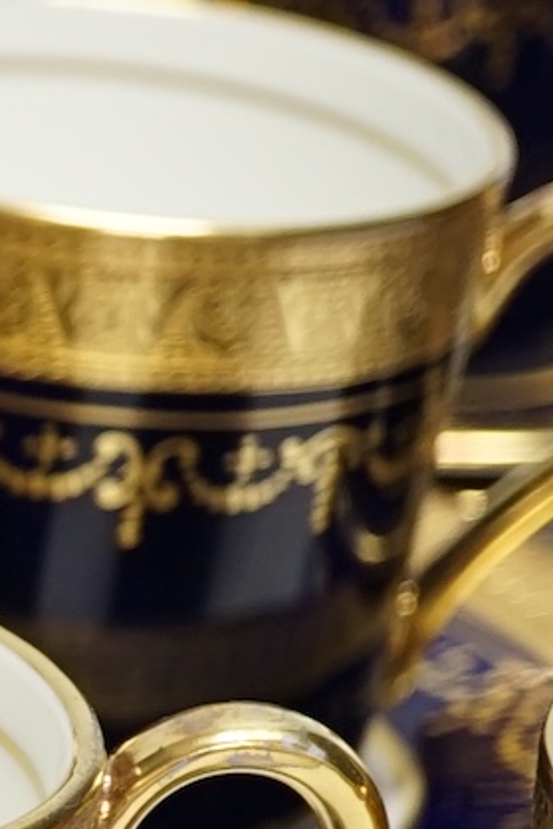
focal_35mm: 242
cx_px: -1359
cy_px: 951
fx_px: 5571
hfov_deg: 5.2
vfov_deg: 8.4
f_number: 3.5
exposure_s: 1/60
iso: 400
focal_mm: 30
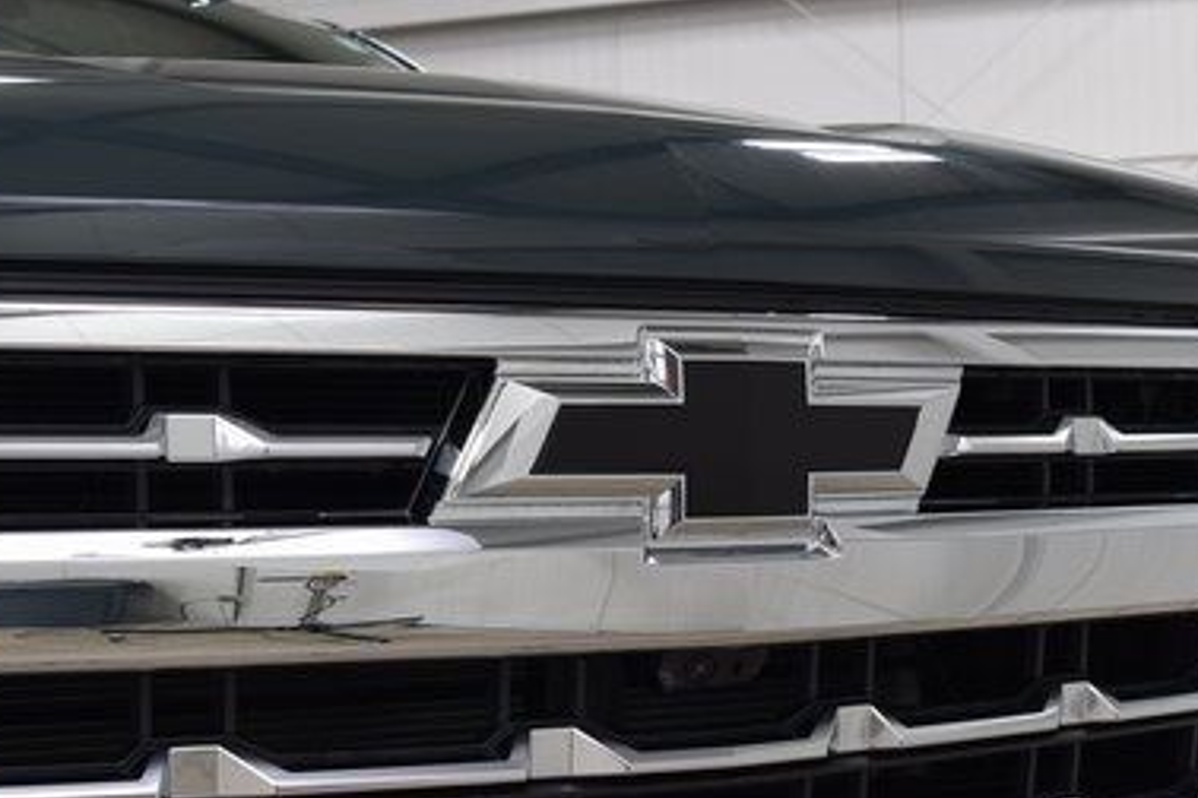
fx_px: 2030
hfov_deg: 32.6
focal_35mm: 61
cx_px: 409
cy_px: 572
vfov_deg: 22.1
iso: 400
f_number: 6.3
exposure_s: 1/20
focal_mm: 24
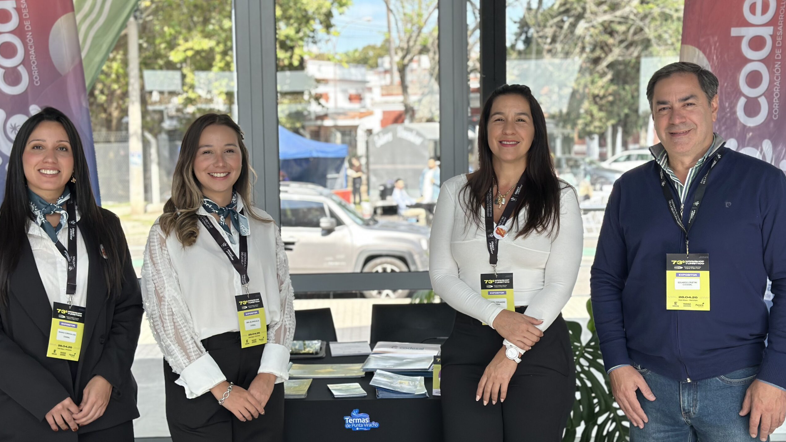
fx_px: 1105
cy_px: 199
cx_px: 392
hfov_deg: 39.2
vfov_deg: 22.6
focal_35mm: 53
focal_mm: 6.86
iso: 80
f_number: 1.78
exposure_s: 1/1133
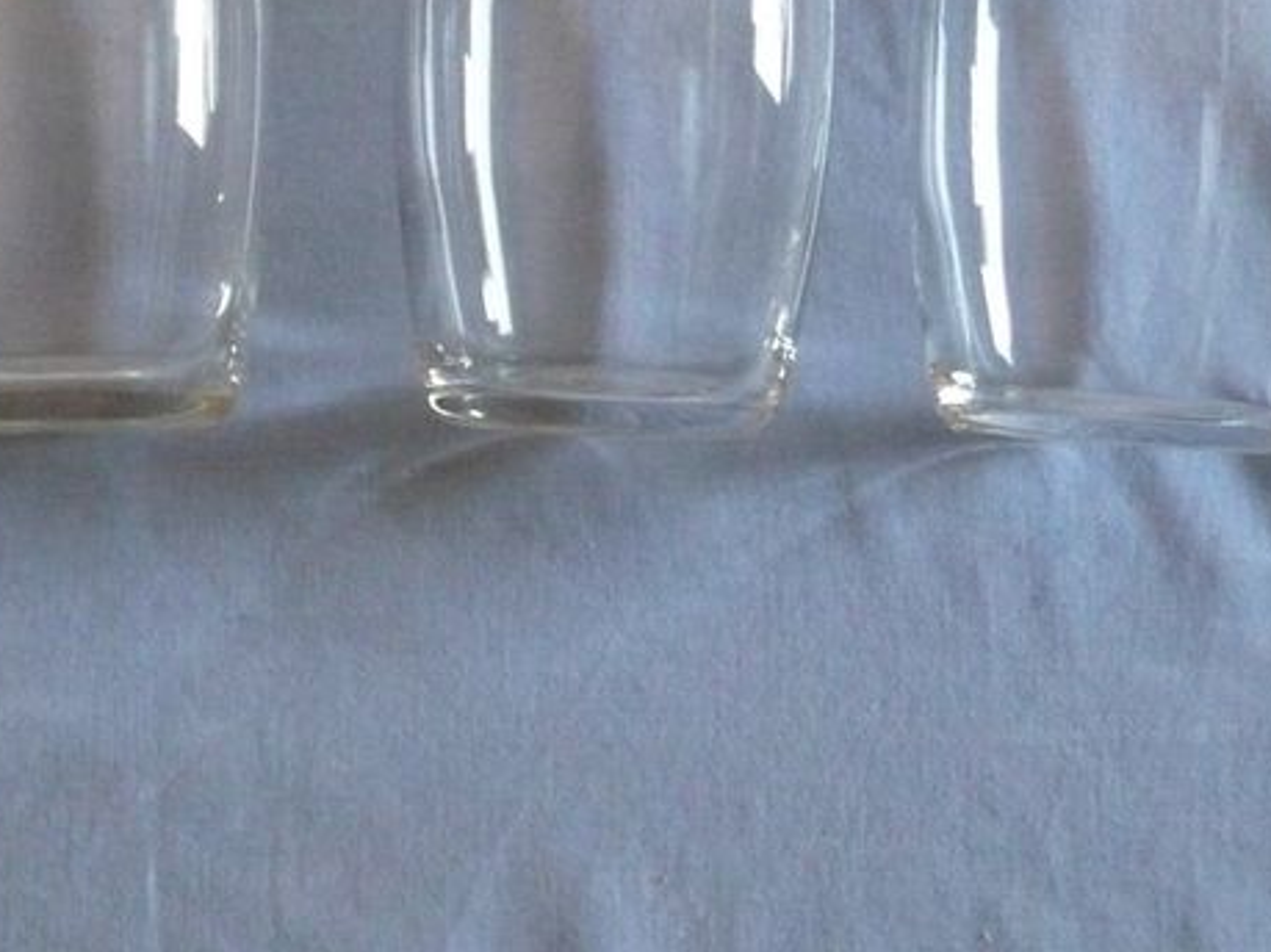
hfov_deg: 29.7
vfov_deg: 23.9
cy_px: 315
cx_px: 14
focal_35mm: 61
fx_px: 2239
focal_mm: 4.7
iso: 800
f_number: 3.3
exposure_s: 1/50
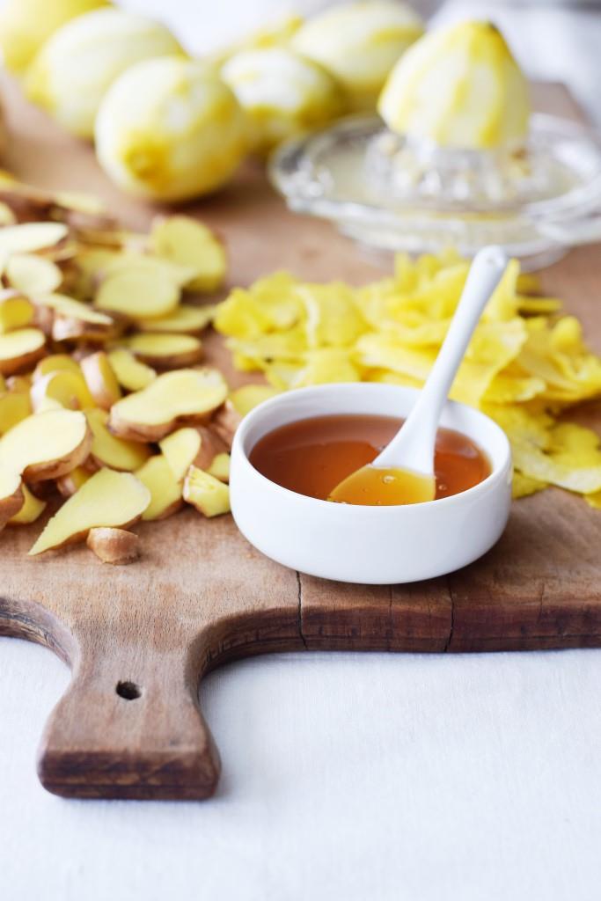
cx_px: 300
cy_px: 450
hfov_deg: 18.2
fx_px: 1877
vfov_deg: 27.0
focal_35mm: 75
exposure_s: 1/80
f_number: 4.5
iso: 100
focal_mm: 50
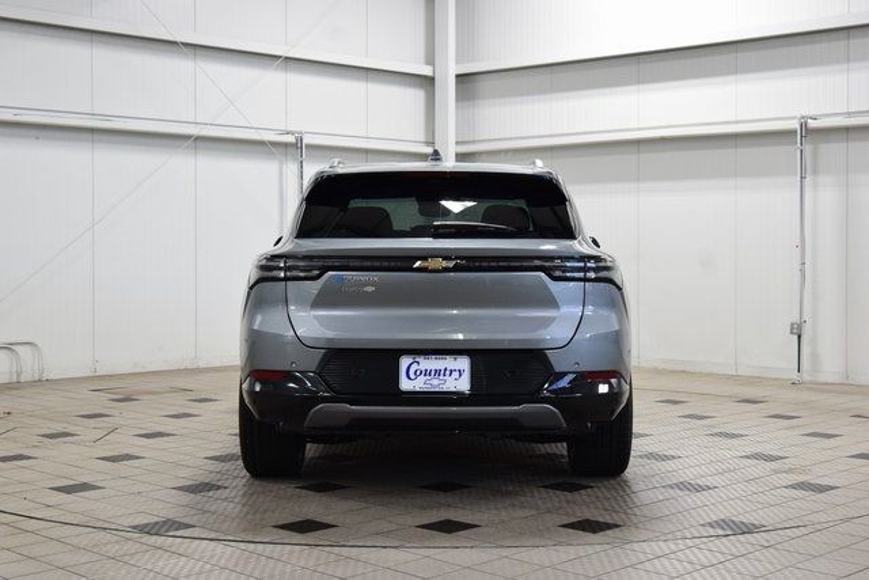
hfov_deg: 36.9
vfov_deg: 25.1
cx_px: 434
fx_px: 1304
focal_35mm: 54
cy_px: 290
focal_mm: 36
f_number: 6.3
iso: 1600
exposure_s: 1/60
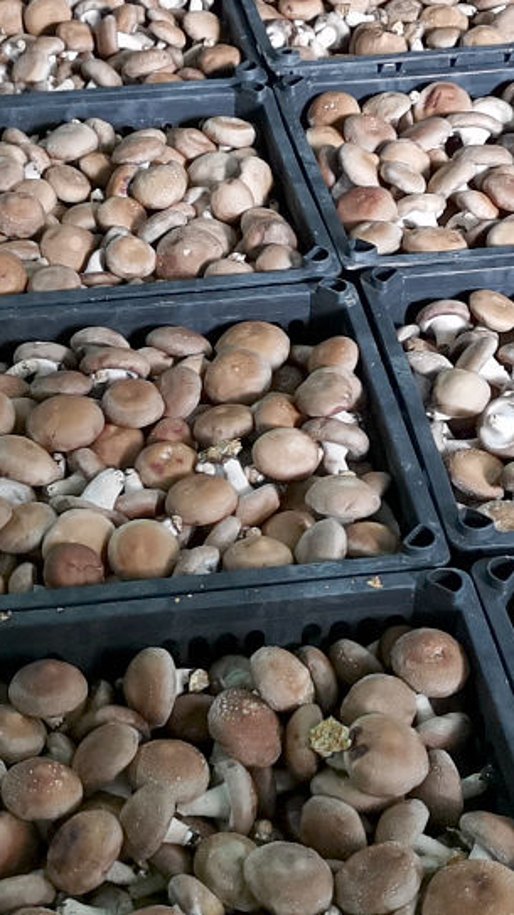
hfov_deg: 18.5
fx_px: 1577
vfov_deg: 32.4
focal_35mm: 65
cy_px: 485
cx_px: 236
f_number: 1.8
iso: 640
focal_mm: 5.58
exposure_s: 1/33.3
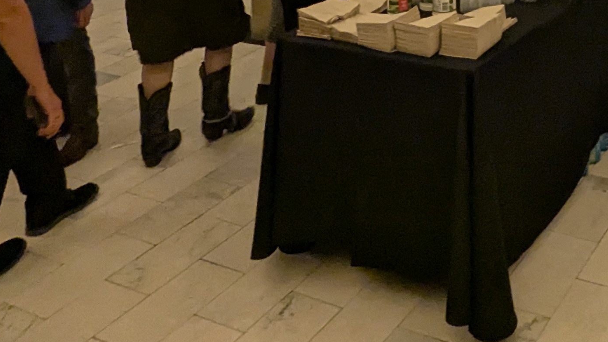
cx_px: 541
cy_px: -248
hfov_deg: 38.0
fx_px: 822
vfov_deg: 18.9
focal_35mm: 51
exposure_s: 1/50.6
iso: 205
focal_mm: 2.35
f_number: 2.2
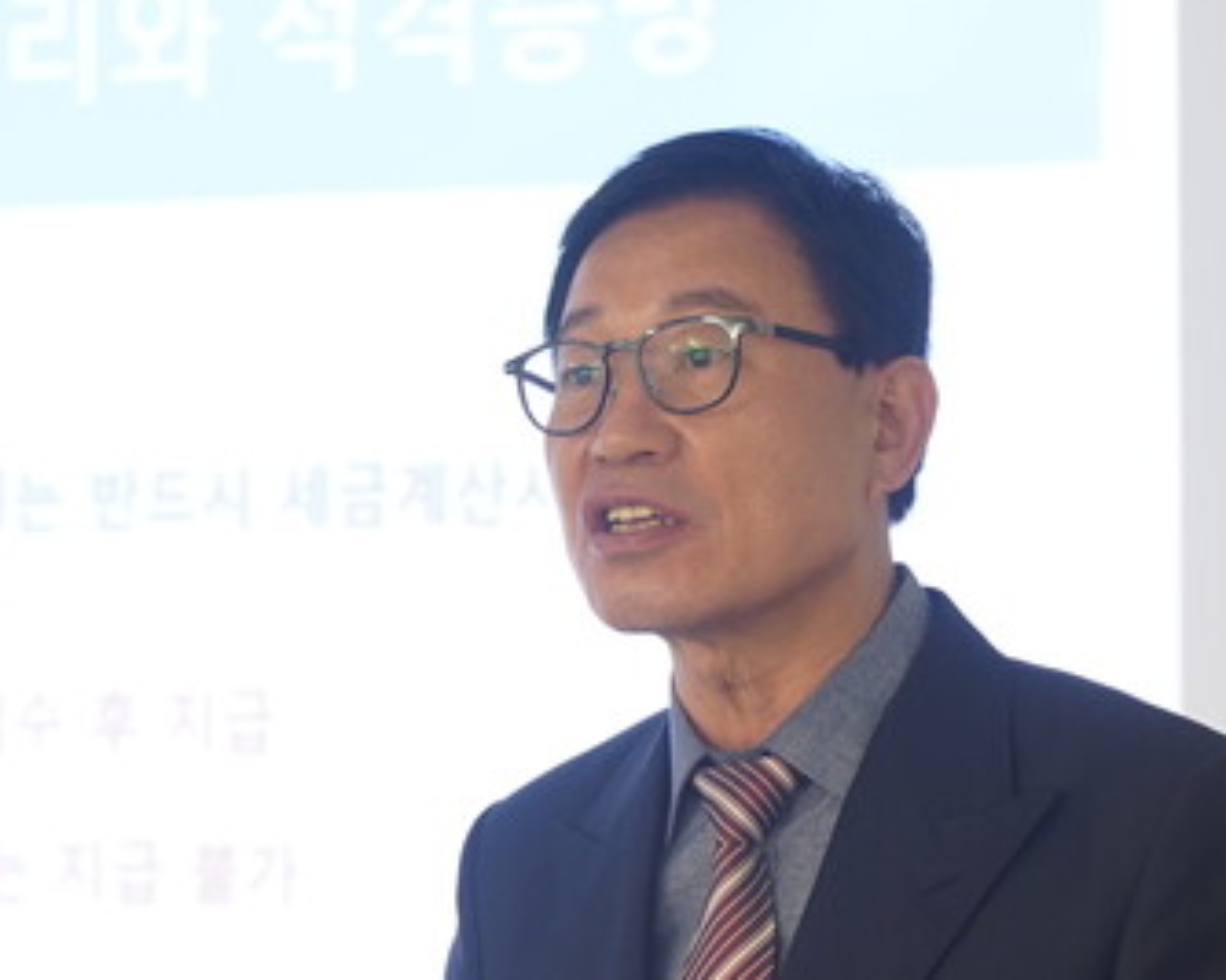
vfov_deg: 9.5
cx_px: 1017
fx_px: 5876
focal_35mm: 162
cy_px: 629
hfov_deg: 11.9
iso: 640
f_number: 3.2
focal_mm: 45
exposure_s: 1/50
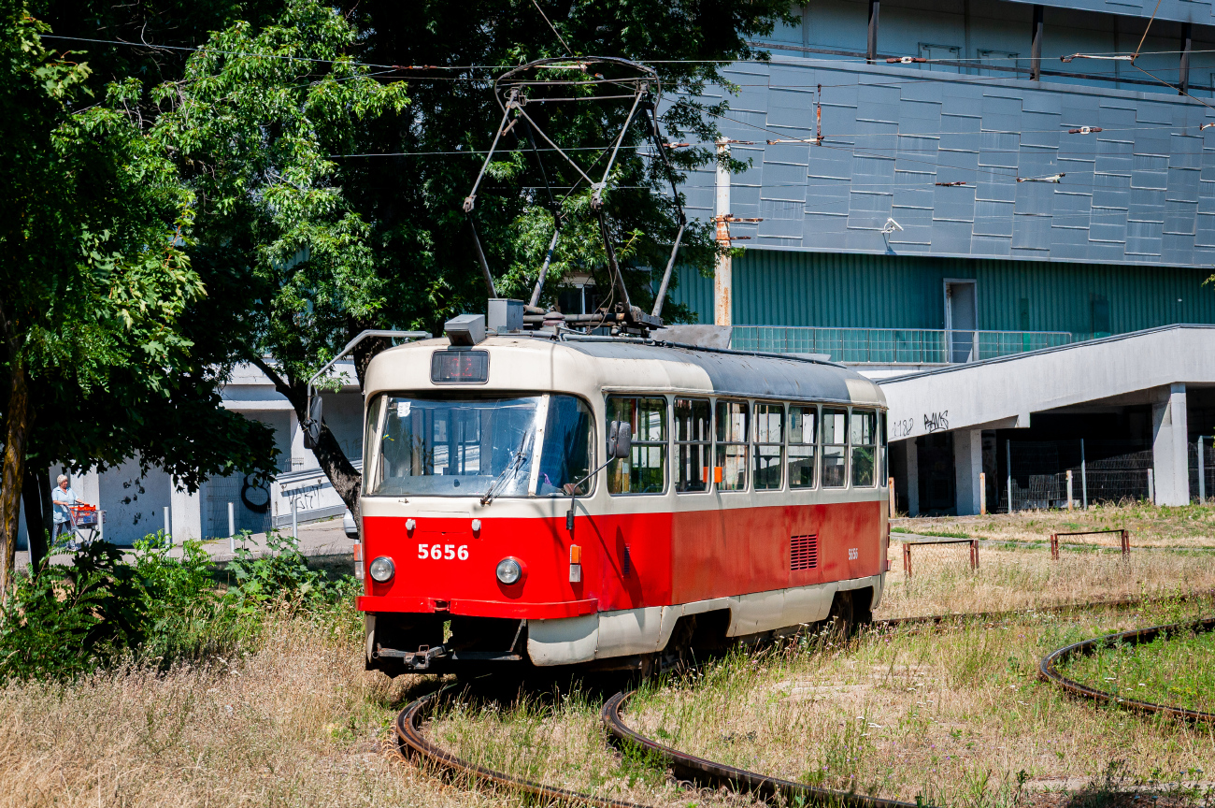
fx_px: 3540
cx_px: 608
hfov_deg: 19.5
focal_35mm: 105
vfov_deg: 13.0
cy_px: 404
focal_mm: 70
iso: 200
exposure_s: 1/800
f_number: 7.1
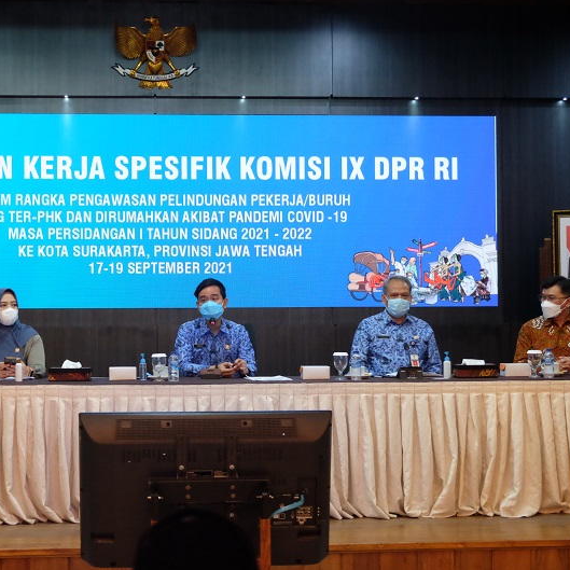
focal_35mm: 63
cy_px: 284
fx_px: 1174
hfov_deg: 27.2
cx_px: 203
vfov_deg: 27.3
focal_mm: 32.6
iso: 3200
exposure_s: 1/60
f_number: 4.3
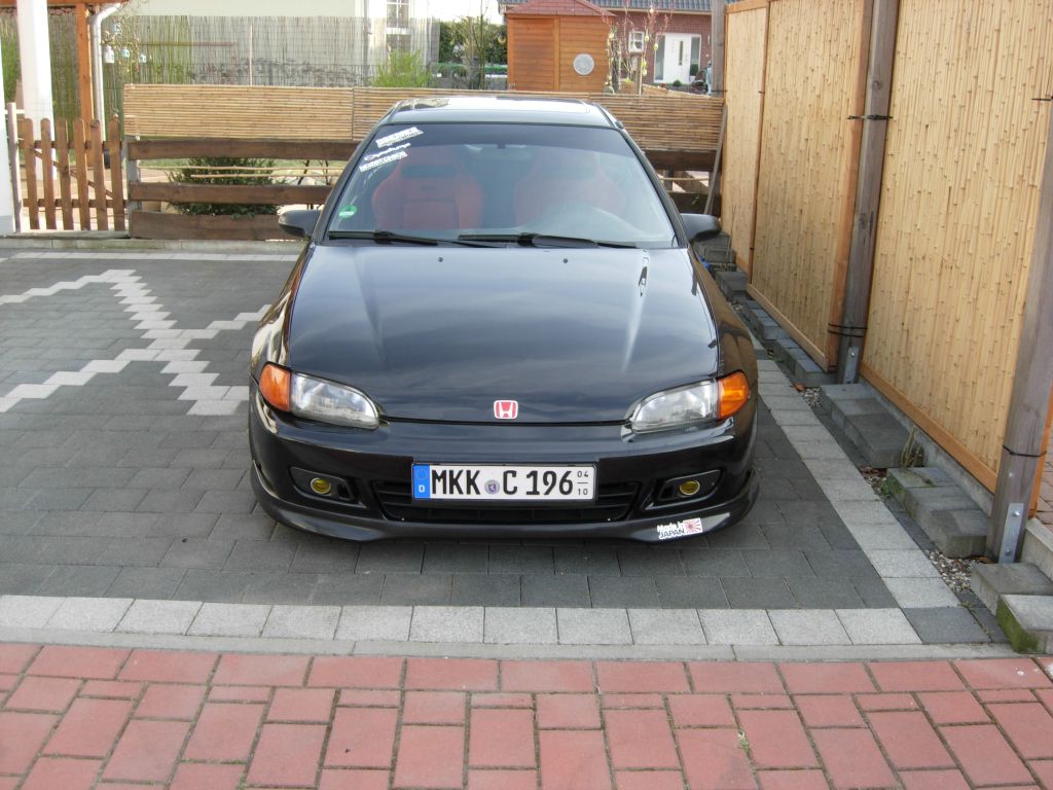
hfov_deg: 51.4
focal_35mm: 36
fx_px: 1095
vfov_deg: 39.7
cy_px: 395
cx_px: 526
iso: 50
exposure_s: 1/117
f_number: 3.8
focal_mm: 7.5
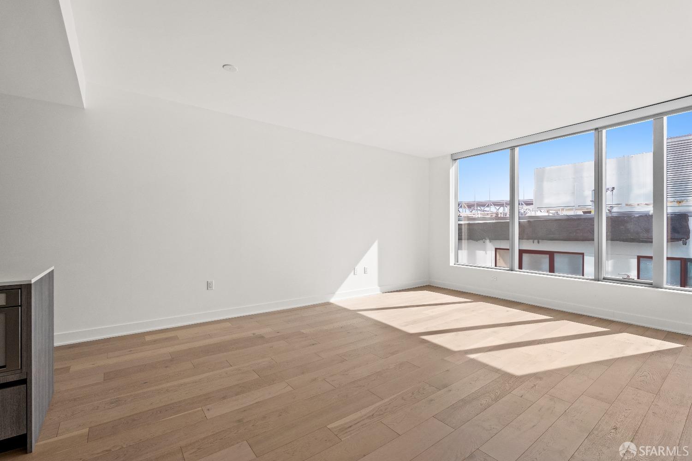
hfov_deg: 96.7
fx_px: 308
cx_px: 346
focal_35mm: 16
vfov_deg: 73.7
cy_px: 230
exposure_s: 1/60
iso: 500
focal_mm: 16
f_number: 8
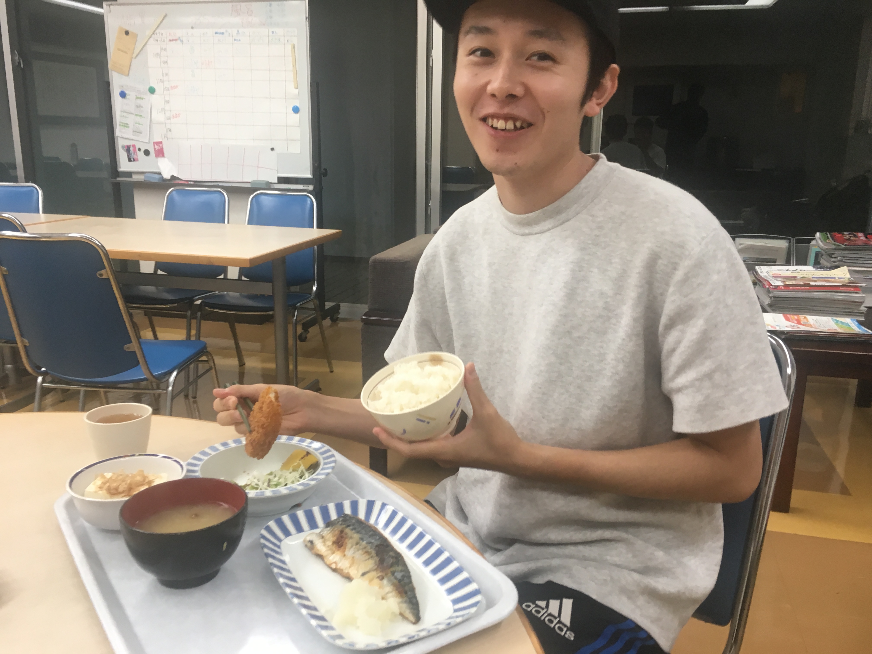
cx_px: 436
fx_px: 731
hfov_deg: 61.7
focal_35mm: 29
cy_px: 327
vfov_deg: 48.2
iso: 80
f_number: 2.2
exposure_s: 1/33
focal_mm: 4.15
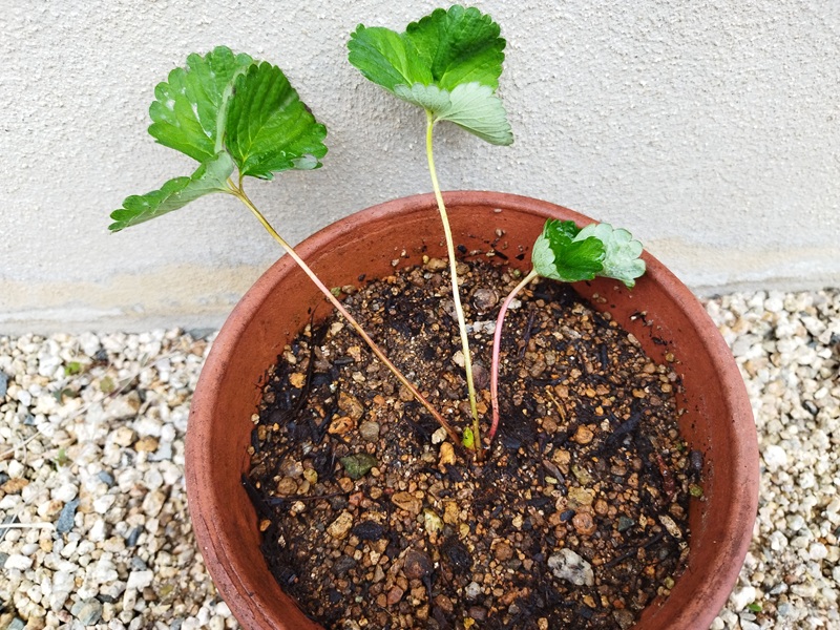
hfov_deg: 65.3
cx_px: 420
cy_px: 315
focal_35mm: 27
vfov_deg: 51.4
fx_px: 655
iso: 49
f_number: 1.79
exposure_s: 1/238
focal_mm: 4.7
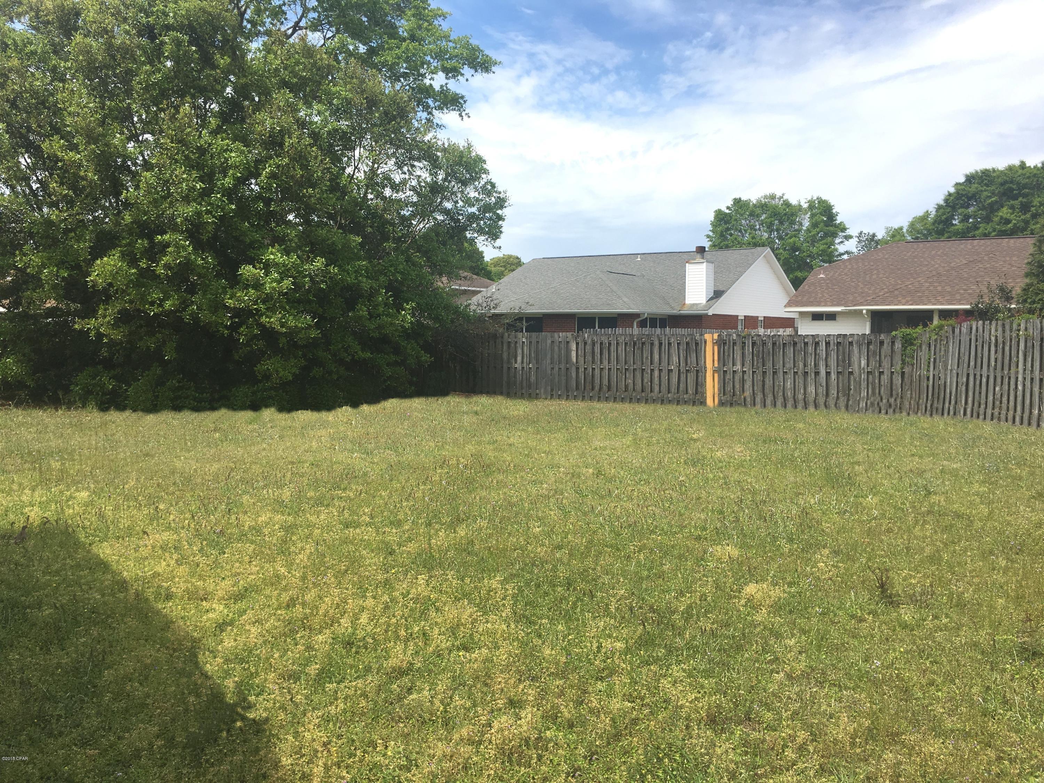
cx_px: 522
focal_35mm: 29
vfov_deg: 48.2
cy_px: 392
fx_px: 875
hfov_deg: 61.7
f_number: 2.2
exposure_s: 1/1603
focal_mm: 4.15
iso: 25
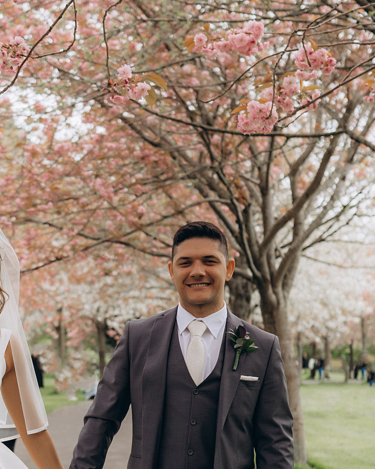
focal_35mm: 80
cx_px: 38
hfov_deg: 18.8
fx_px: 1110
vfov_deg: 23.5
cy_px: 380
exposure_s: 1/1600
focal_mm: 35
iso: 250
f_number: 2.5
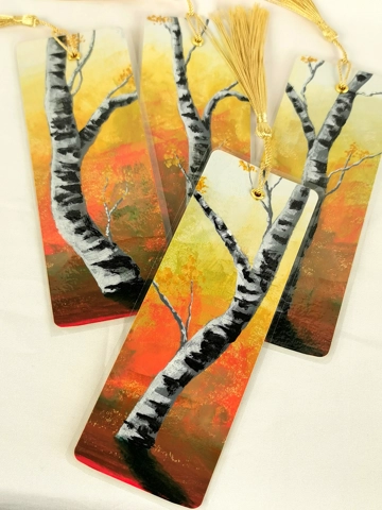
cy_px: 255
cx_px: 191
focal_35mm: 47
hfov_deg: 30.9
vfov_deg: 40.4
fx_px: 692
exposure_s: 1/159
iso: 50
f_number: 1.6
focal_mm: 5.56
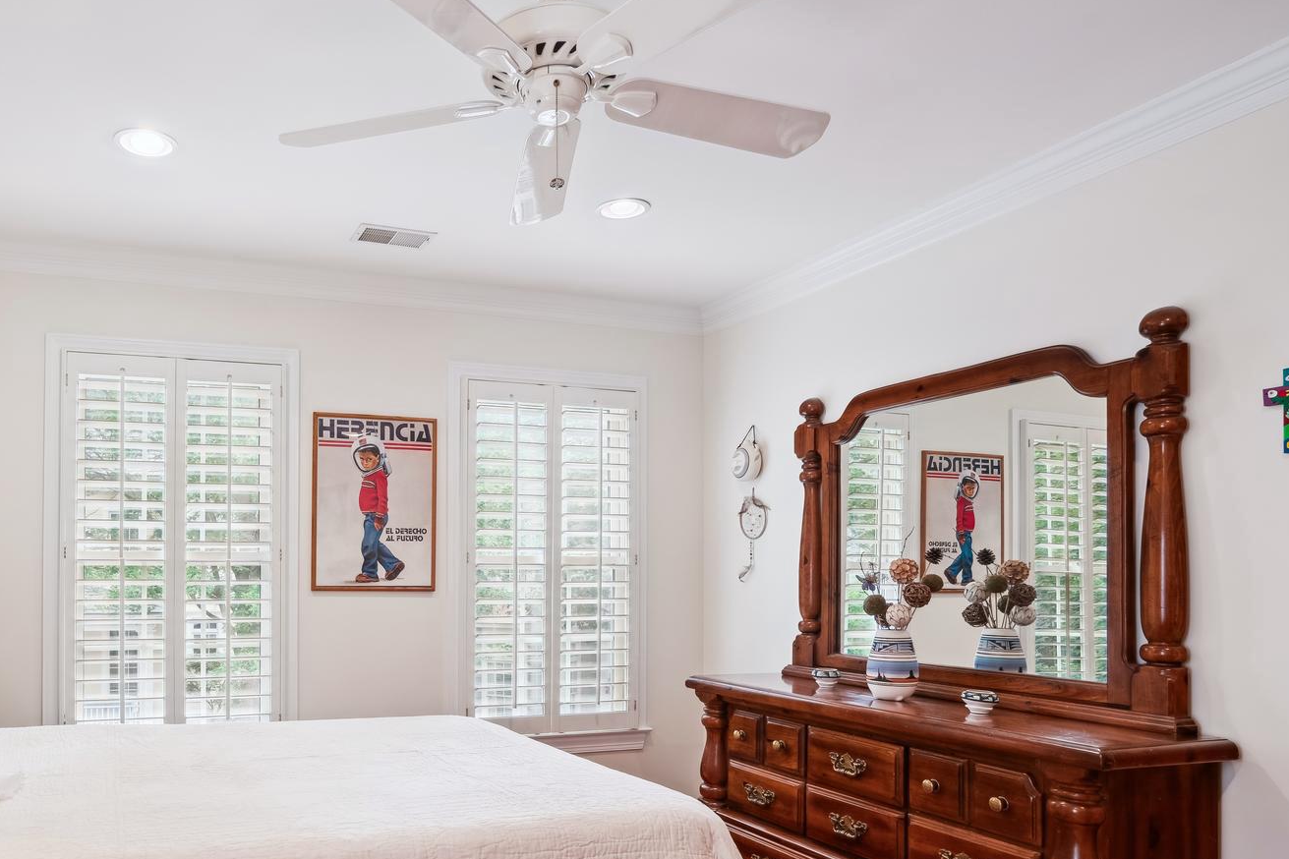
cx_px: 422
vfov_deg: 50.2
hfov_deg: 69.3
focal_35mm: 25
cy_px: 585
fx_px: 895
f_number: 8
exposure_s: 1/2.5
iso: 100
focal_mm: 16
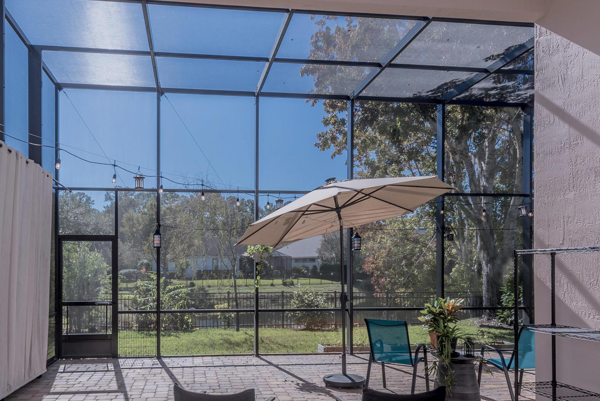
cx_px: 238
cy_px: 266
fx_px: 467
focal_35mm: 28
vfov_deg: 45.7
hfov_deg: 64.8
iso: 100
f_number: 8
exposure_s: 1/200
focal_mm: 14
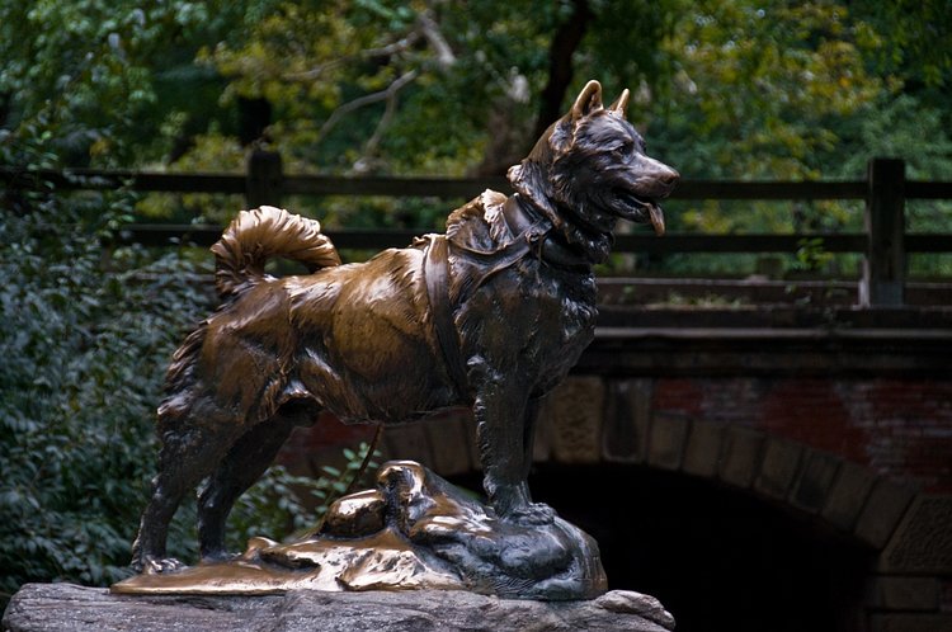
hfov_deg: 11.4
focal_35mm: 180
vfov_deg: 7.6
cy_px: 316
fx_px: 4754
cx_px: 476
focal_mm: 120
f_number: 5.3
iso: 500
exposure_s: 1/30
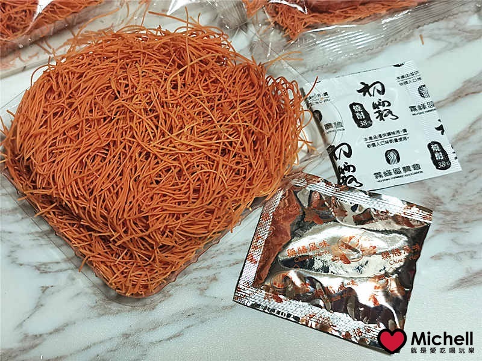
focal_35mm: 53
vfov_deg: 27.5
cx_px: 241
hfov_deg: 36.2
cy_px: 180
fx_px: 738
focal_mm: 5.56
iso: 250
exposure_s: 1/60
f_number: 1.6
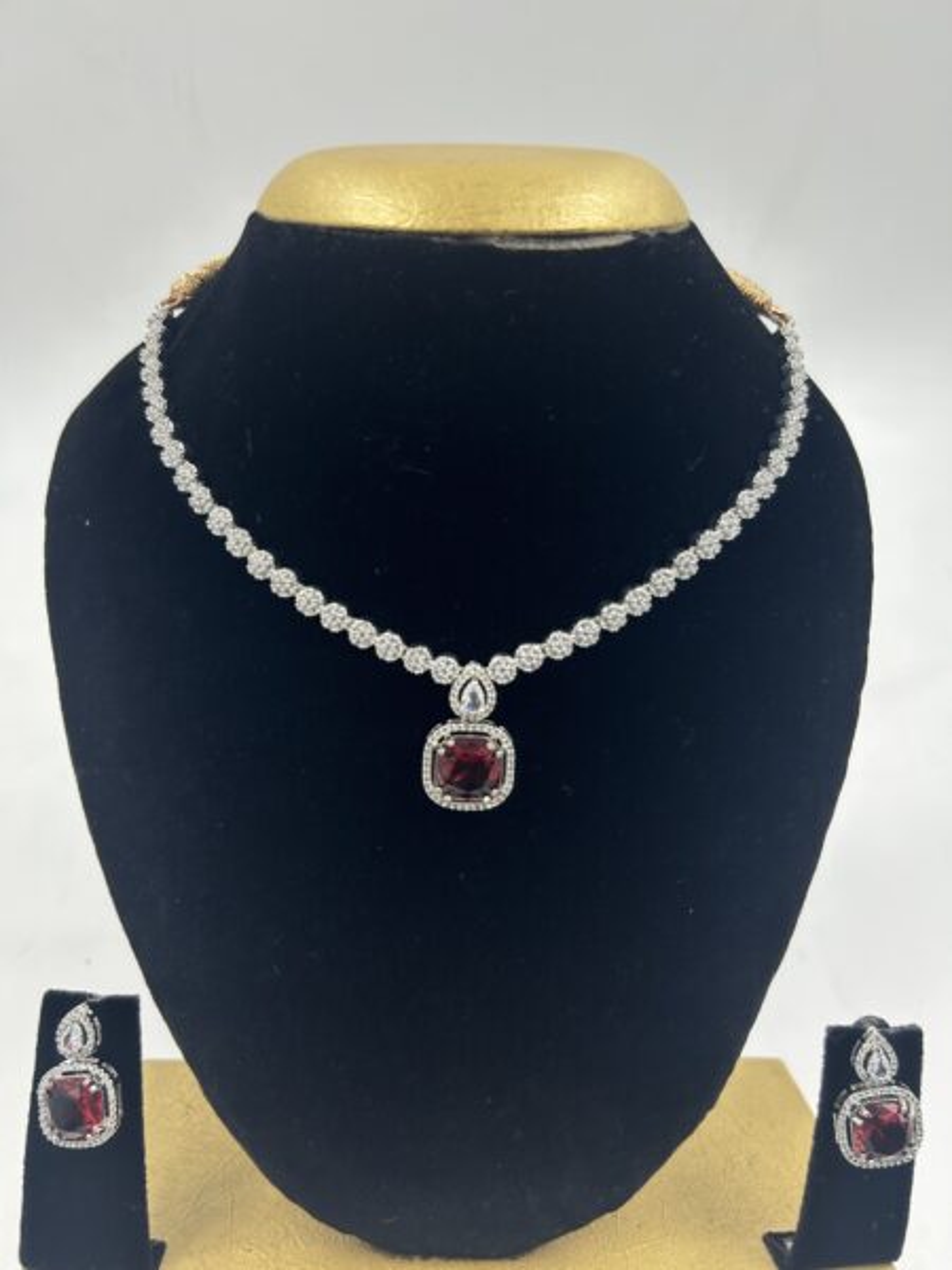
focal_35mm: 26
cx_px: 476
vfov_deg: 67.3
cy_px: 635
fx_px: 953
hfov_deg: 53.1
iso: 50
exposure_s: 1/853
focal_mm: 5.7
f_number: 1.5
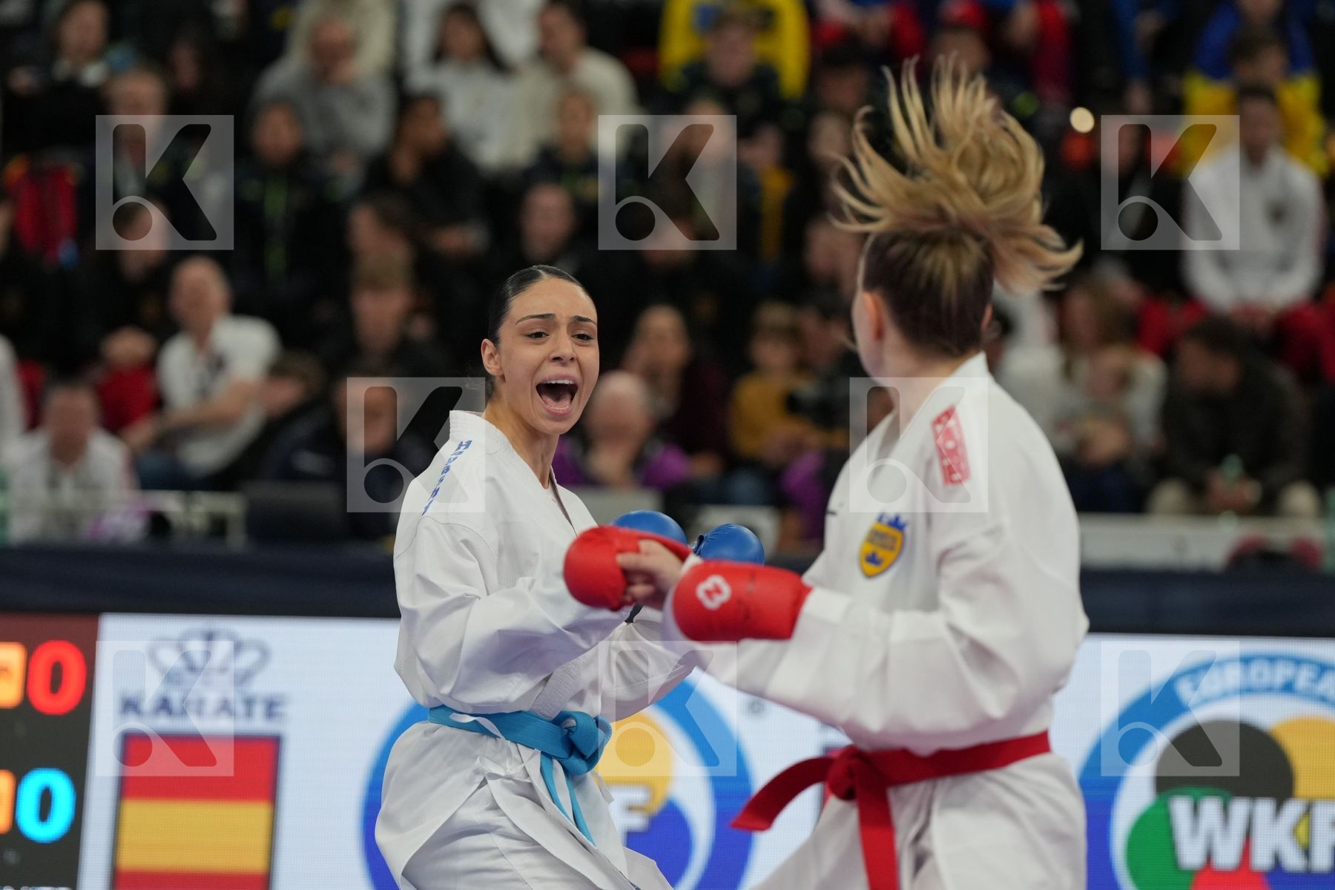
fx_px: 8899
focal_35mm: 240
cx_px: 668
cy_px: 445
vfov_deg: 5.7
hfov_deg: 8.6
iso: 1600
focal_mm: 160
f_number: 2.8
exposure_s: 1/1000
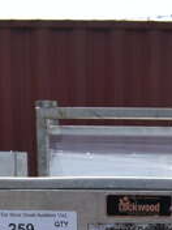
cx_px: 158
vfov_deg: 11.6
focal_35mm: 135
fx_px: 894
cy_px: 580
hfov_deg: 10.9
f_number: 8
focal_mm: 18
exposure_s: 1/250
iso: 110
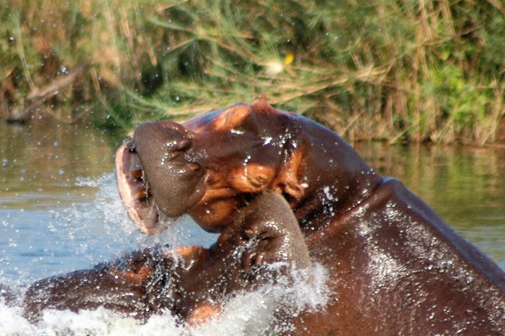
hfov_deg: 2.3
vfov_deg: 1.5
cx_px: 145
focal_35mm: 900
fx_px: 12615
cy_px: 239
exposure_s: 1/640
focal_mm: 300
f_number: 5.6
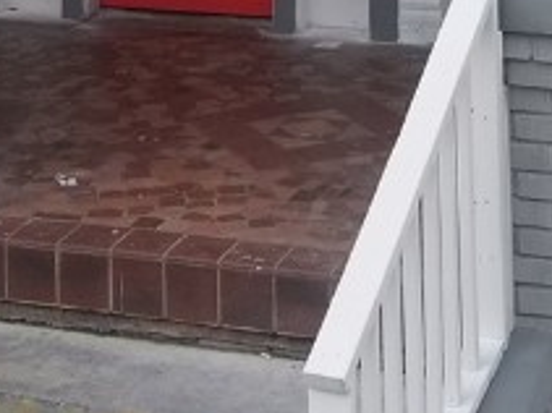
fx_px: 2008
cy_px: -567
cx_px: 385
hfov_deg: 15.6
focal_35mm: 126
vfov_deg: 10.3
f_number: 1.7
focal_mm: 4.25
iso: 50
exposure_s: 1/740
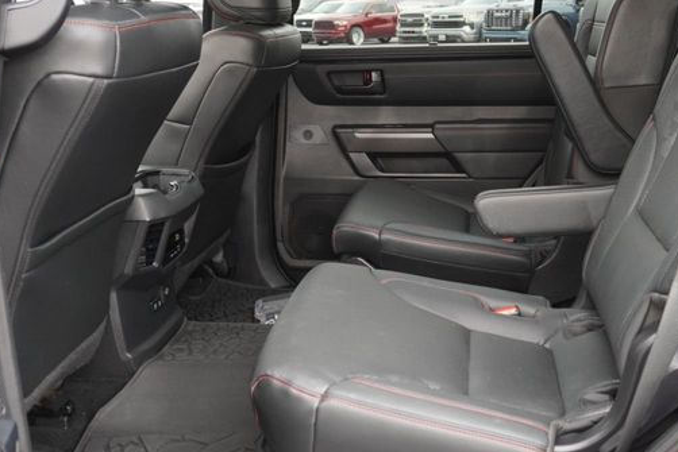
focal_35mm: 49
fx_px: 923
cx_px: 351
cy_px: 201
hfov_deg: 40.3
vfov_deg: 27.5
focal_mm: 16
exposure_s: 1/160
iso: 1000
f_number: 4
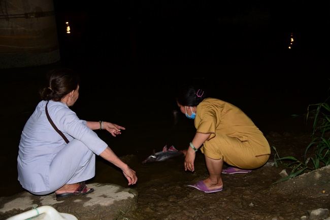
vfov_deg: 35.1
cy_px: 110
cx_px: 165
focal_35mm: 38
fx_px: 348
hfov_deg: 50.7
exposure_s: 1/60
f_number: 4
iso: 320
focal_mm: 38
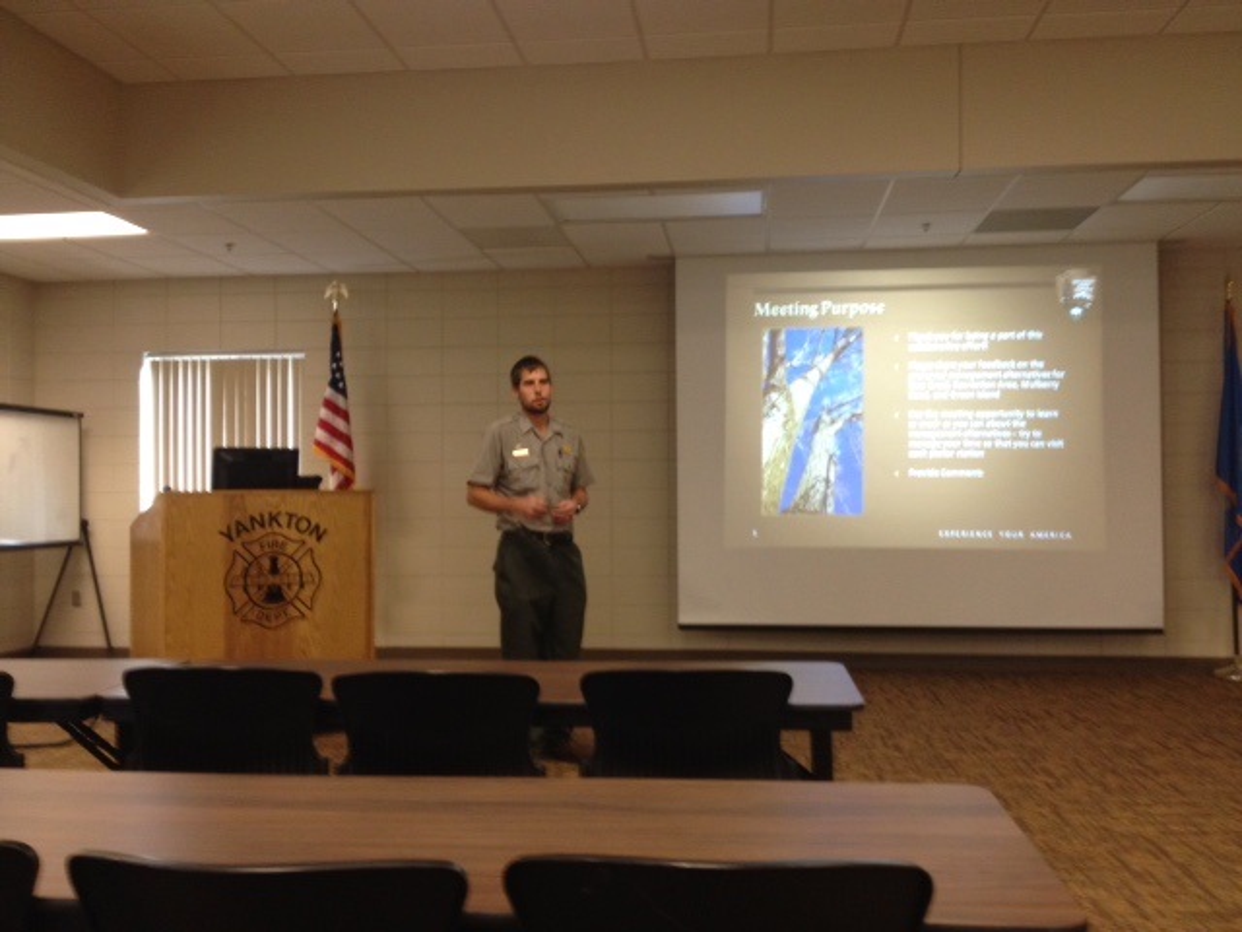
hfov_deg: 52.6
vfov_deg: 40.7
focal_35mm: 35
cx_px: 621
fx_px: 1256
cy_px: 466
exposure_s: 1/20
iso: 160
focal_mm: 4.28
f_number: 2.4
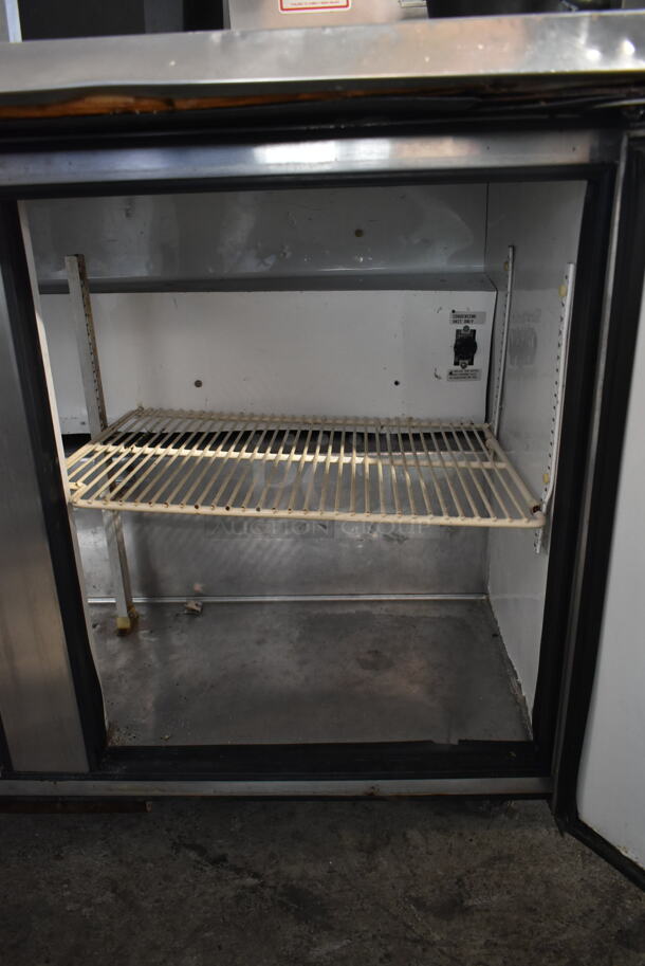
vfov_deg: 67.3
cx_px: 322
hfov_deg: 48.0
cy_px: 483
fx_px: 724
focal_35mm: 27
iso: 1400
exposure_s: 1/30
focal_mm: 18
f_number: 3.5
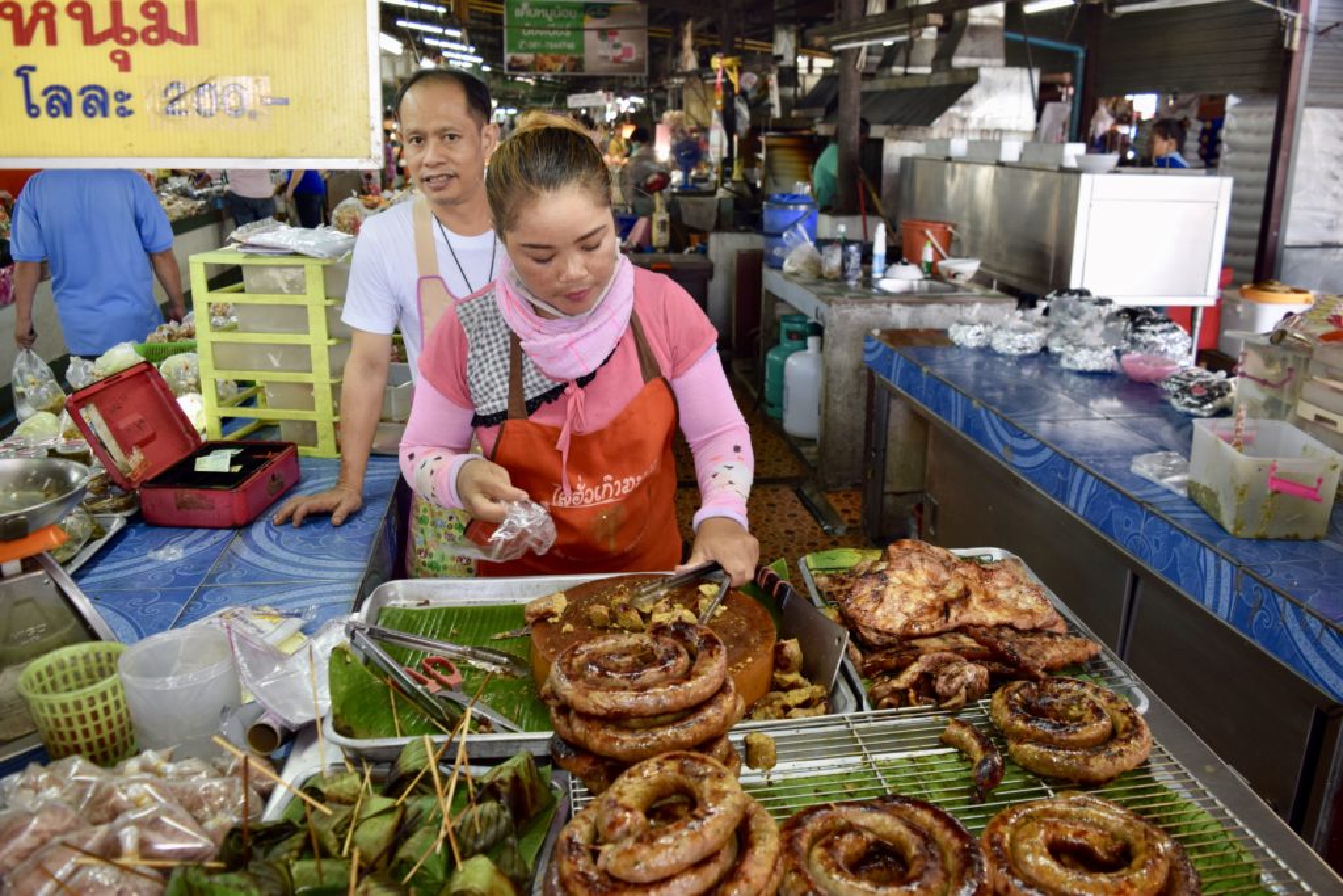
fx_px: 1007
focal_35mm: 27
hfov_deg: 67.4
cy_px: 448
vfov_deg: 47.9
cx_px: 672
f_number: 4
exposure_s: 1/40
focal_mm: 18
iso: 400
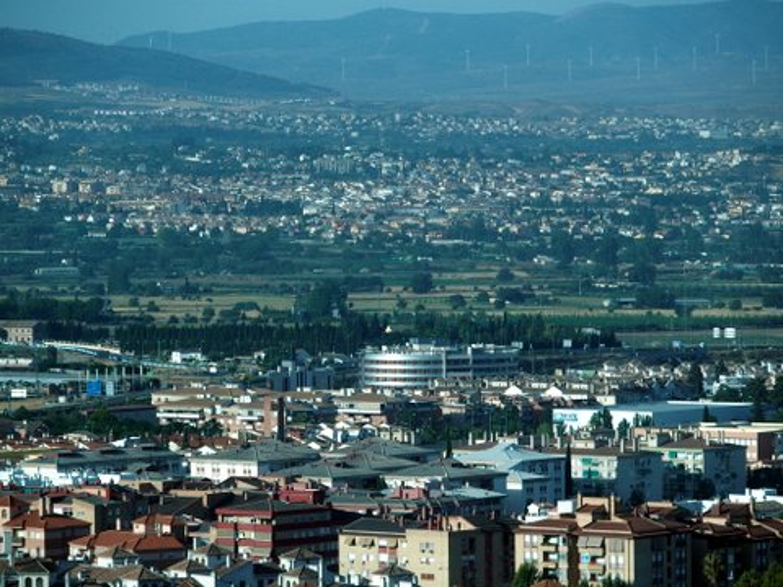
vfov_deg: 6.8
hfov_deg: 9.0
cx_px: 392
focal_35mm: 220
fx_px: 4976
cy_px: 294
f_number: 3.5
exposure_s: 1/400
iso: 100
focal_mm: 46.7
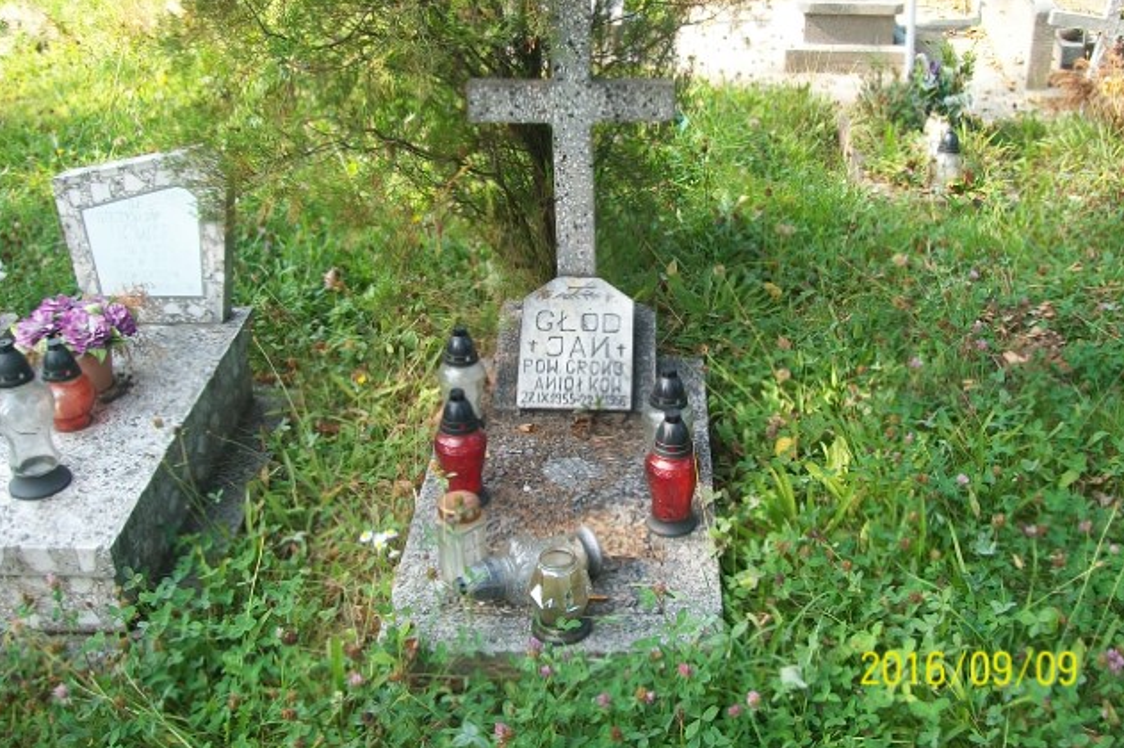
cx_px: 566
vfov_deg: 35.0
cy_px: 338
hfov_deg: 50.7
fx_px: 1186
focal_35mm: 38
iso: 80
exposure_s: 1/160
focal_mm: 6
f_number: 2.7
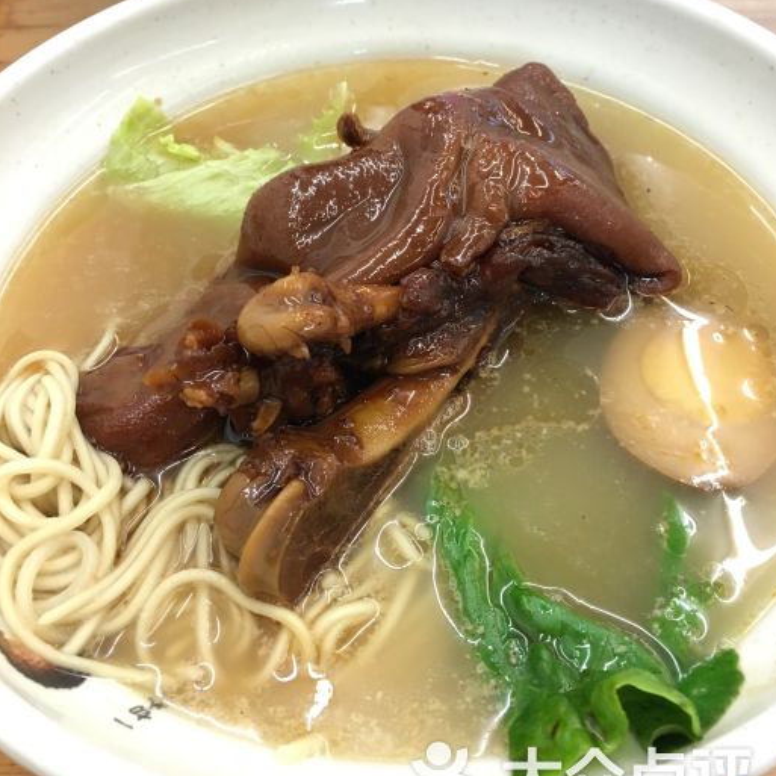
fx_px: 888
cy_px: 327
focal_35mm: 35
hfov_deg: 47.2
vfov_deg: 47.1
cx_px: 394
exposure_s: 1/33
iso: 160
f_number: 2.2
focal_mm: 4.15
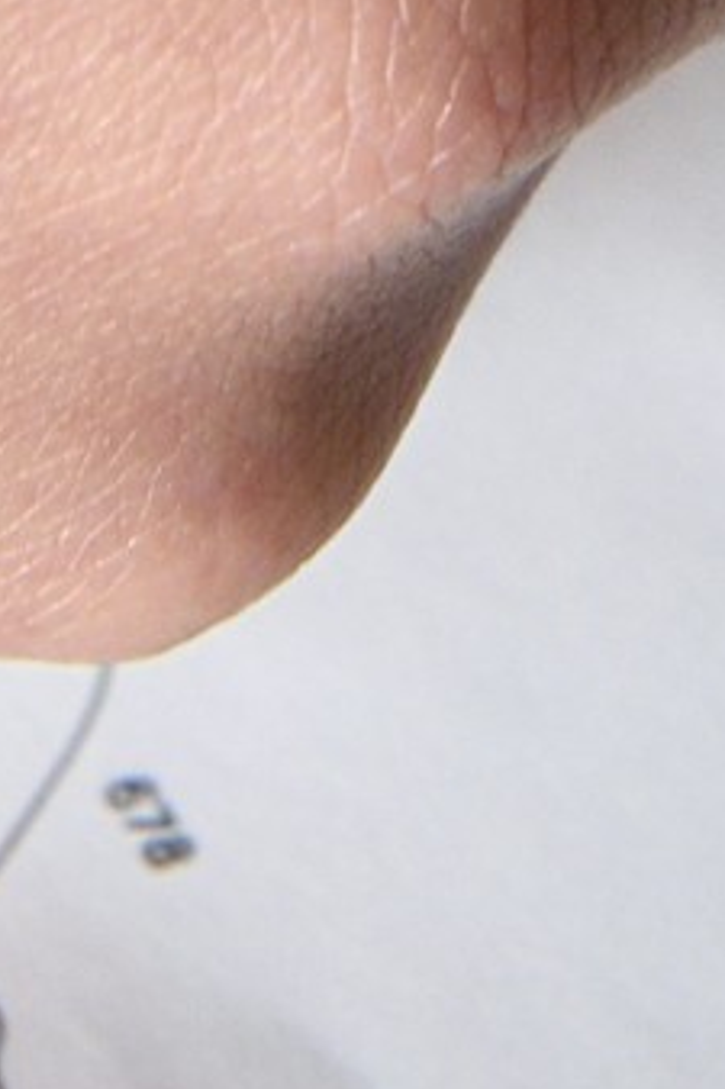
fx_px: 12034
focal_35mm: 398
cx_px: 238
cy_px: -1733
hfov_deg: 3.5
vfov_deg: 5.0
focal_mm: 56
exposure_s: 1/40
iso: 800
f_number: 7.1
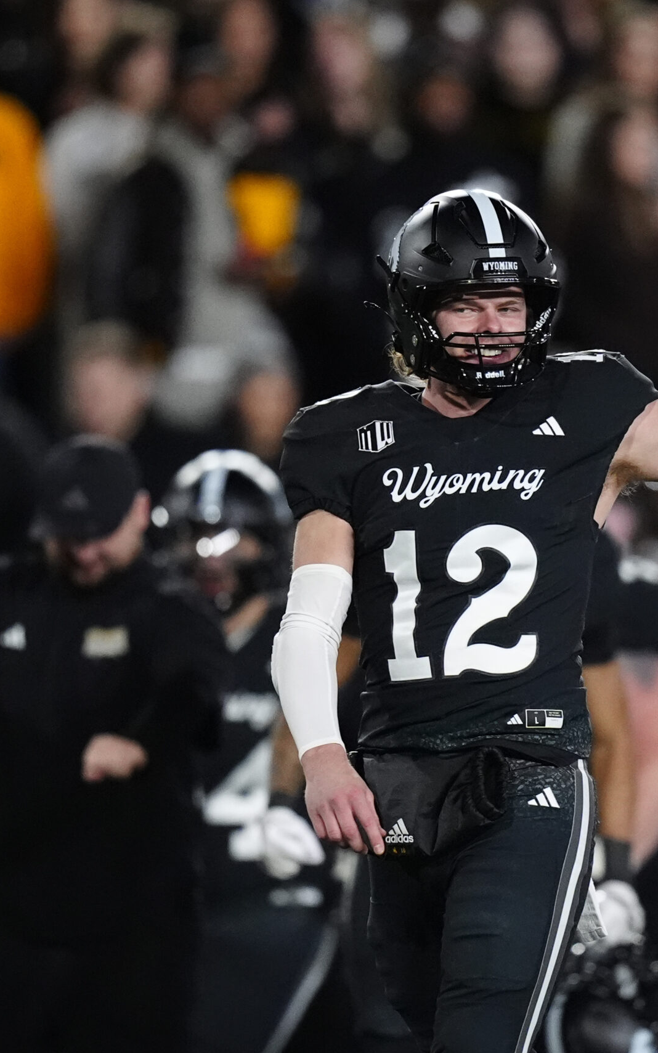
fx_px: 26313
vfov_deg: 2.3
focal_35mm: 917
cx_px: 510
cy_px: 527
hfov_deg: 1.4
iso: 5000
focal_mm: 400
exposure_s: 1/2500
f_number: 2.8
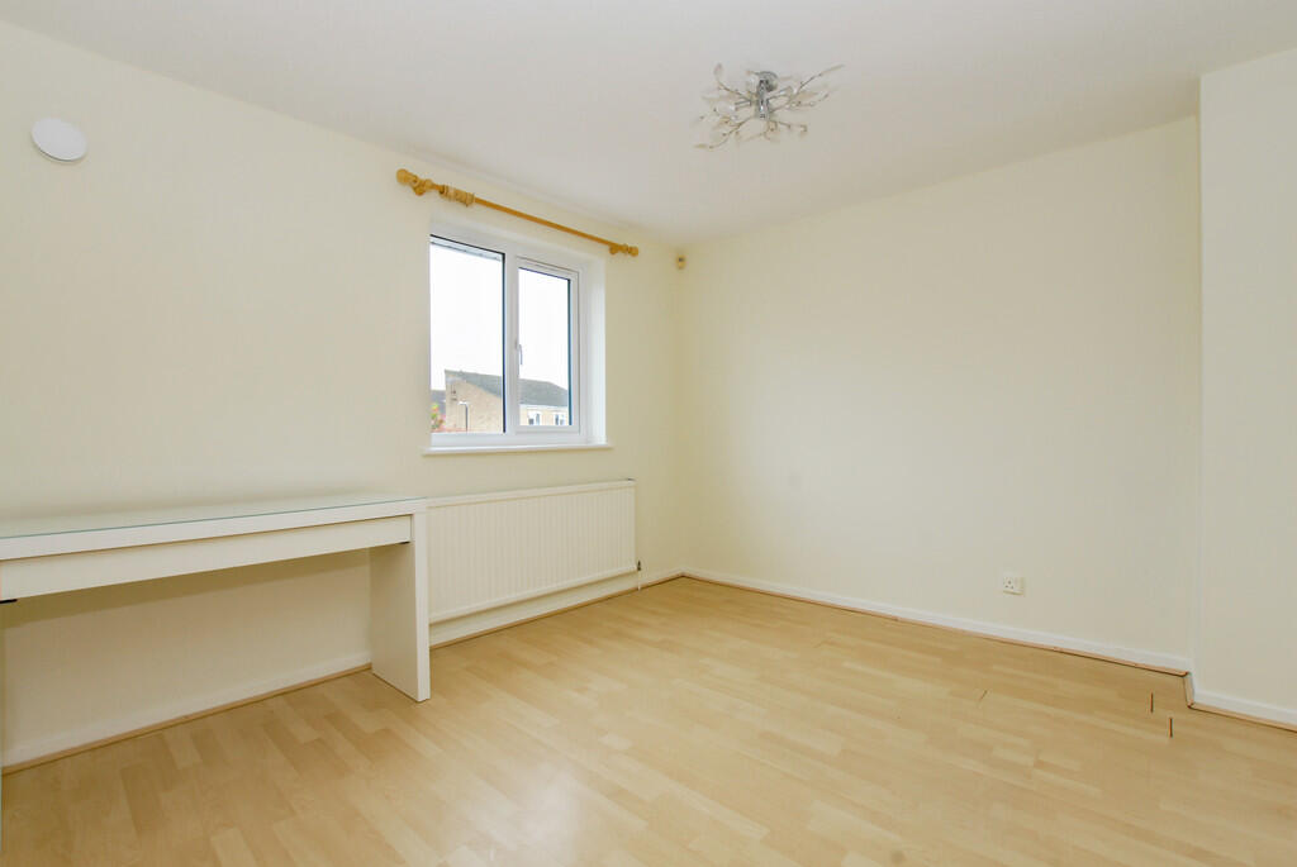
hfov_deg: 100.3
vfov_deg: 77.5
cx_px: 648
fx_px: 541
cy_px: 434
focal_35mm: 15
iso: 250
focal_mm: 10
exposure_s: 1/25
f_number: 9
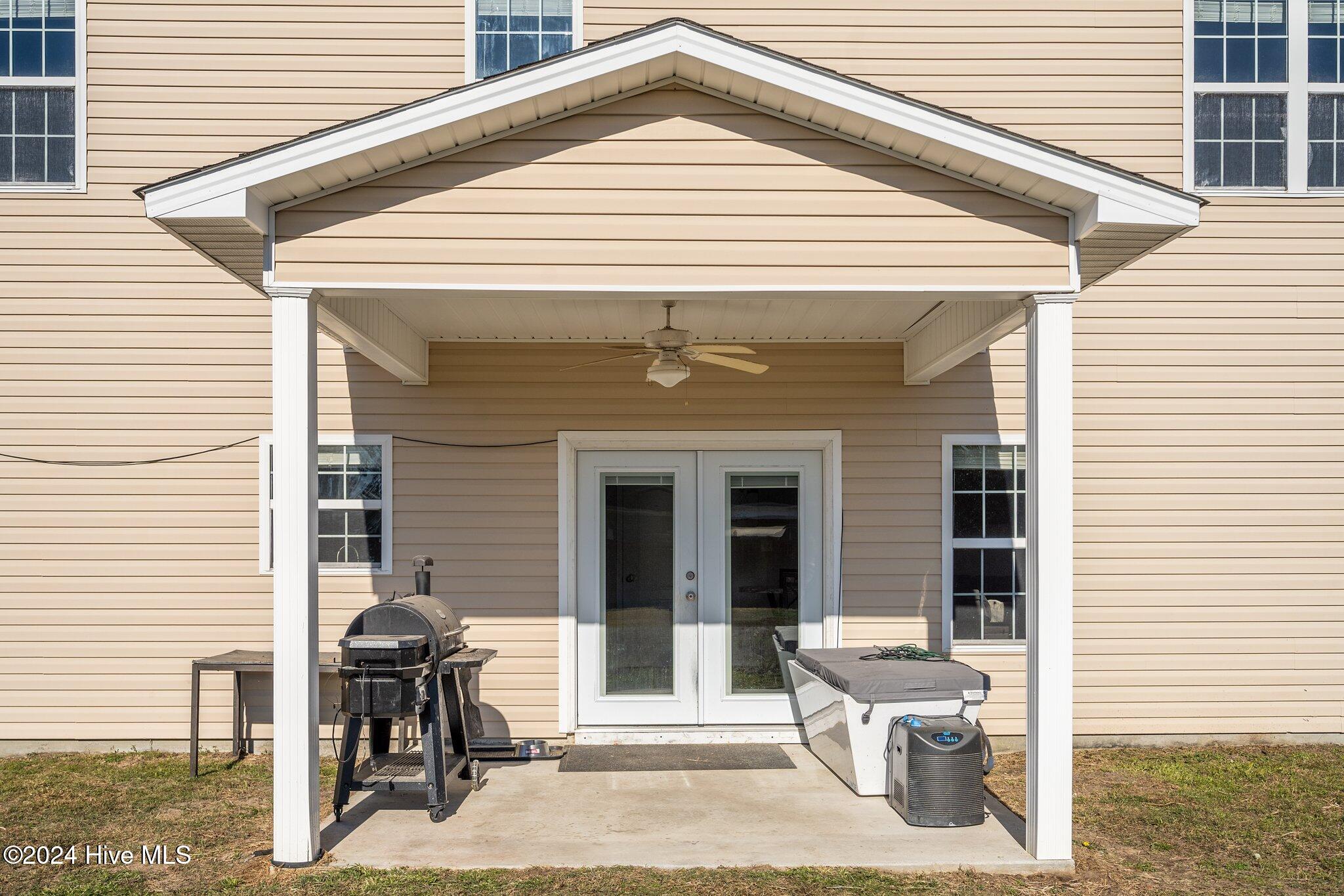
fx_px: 1120
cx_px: 672
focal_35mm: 30
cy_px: 448
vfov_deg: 43.6
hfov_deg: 61.9
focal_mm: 30
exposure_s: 1/800
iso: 64
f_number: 7.1
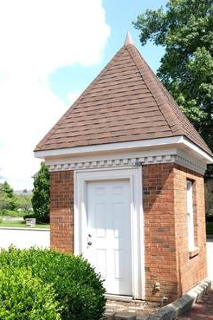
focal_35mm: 39
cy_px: 172
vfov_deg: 49.5
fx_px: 346
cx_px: 100
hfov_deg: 34.2
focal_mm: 10
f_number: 4
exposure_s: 1/350
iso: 100
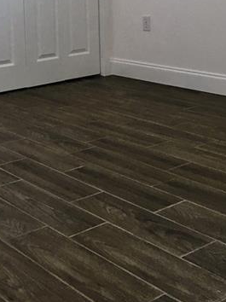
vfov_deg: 29.5
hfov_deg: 22.4
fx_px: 549
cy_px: 31
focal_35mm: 63
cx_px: 3
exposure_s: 1/30
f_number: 2.2
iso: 32
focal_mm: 4.15
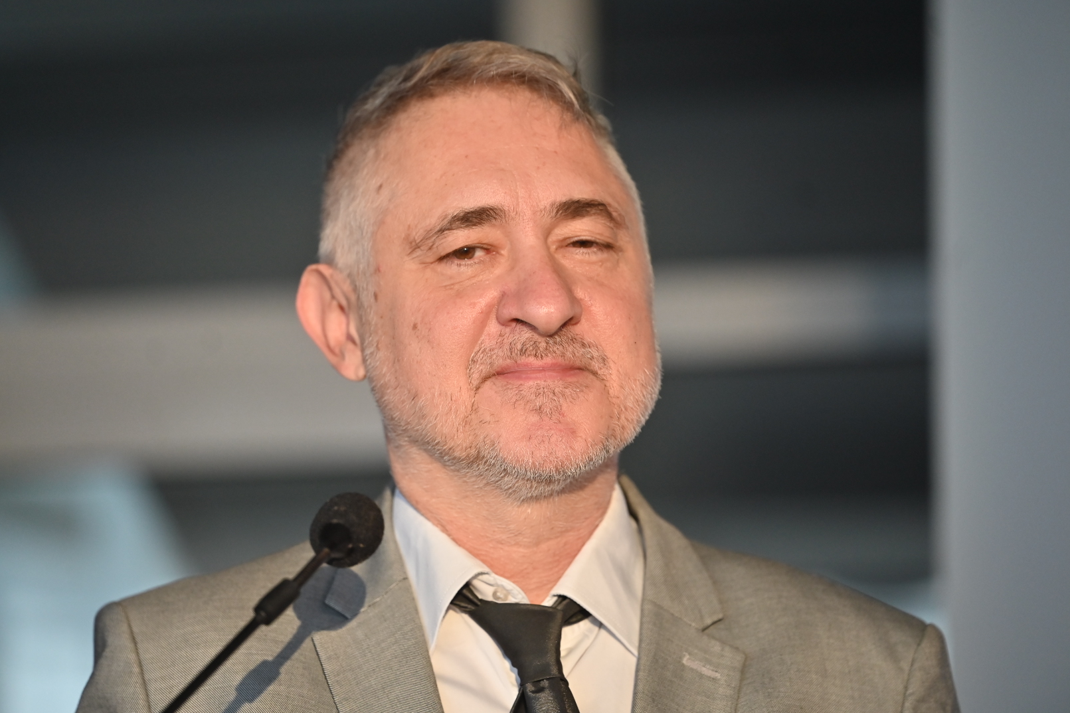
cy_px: 357
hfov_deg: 11.4
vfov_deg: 7.6
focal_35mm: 181
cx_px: 533
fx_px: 5379
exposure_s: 1/200
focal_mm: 180
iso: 1250
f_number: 2.8
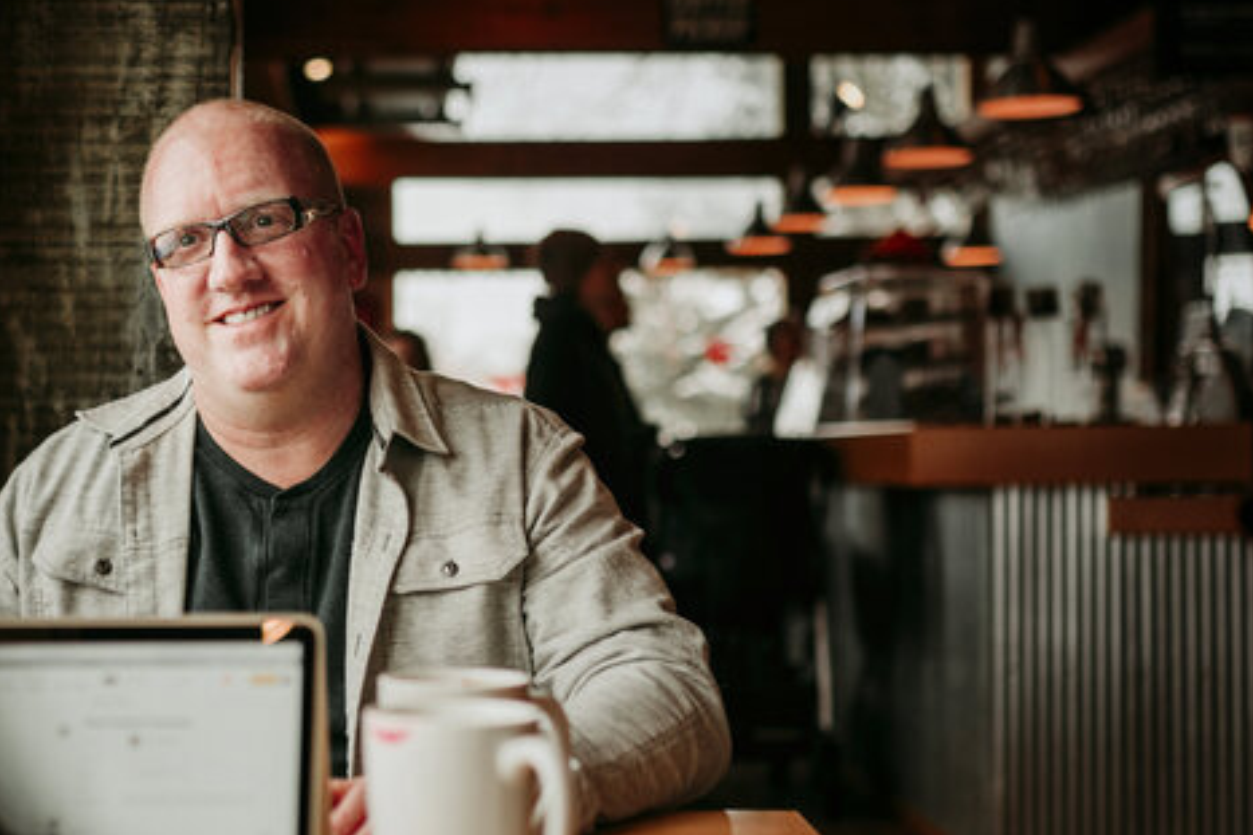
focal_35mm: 60
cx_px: 376
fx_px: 2087
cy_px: 459
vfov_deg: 22.6
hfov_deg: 33.0
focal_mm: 35
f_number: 1.8
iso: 250
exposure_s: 1/320
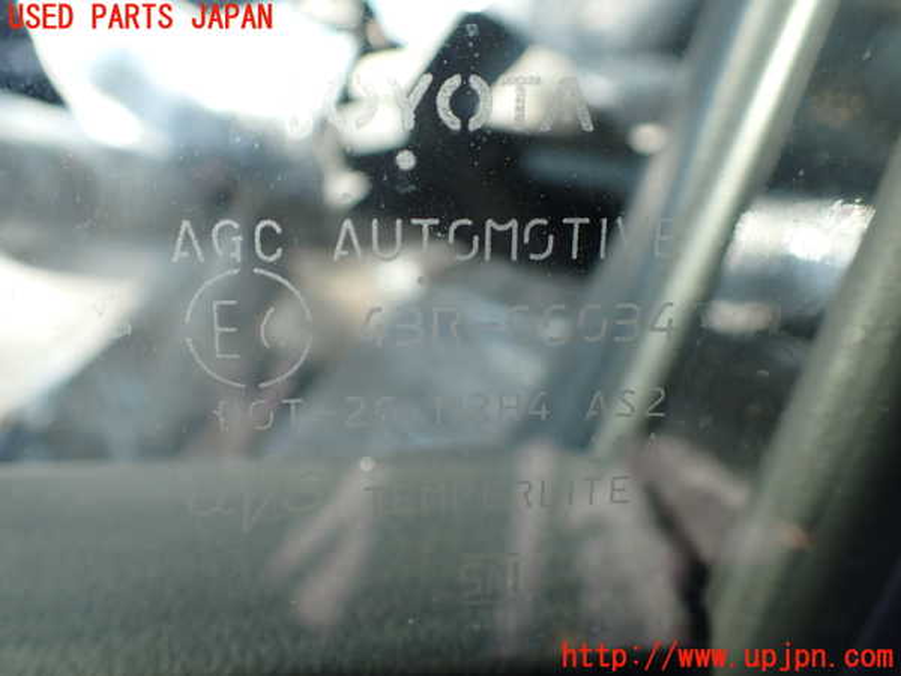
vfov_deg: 46.8
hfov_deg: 60.0
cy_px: 338
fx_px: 781
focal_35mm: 30
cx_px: 450
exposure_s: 1/125
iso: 160
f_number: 2.3
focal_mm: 5.4
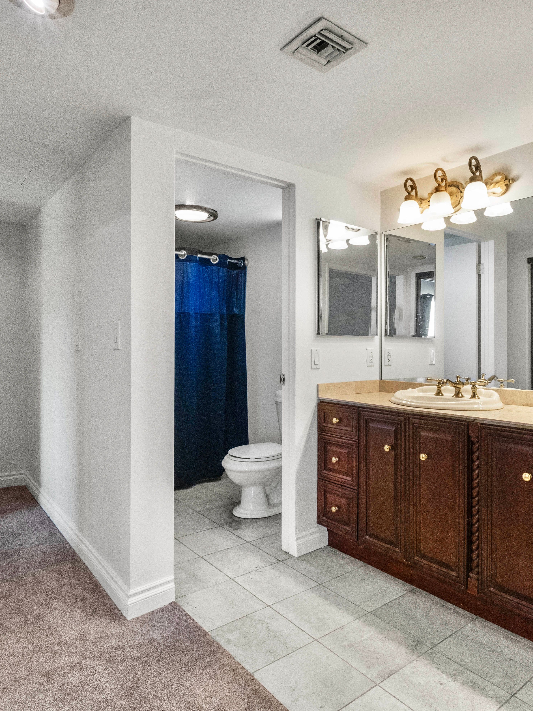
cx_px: 289
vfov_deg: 76.4
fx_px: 452
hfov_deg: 61.0
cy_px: 351
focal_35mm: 22
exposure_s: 1/30
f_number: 11
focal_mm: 10
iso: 1600
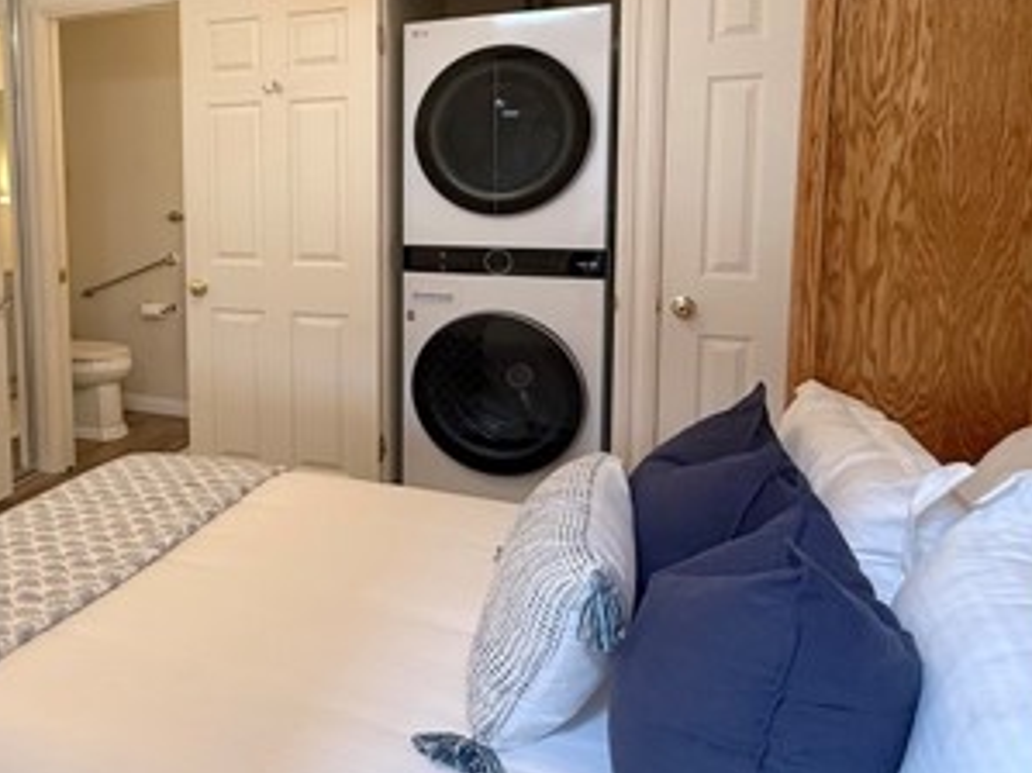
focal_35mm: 30
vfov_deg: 45.9
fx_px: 894
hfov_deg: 55.1
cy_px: 248
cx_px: 183
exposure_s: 1/60
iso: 200
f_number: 2.2
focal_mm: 2.22
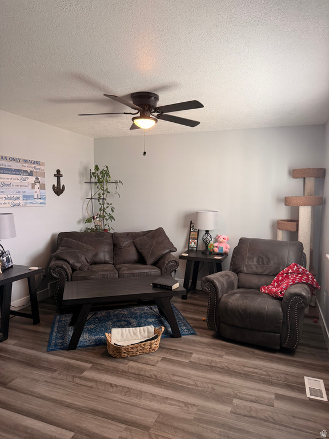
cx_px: 164
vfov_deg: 71.6
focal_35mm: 24
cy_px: 220
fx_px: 304
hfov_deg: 56.8
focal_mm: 6.76
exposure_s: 1/115
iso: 200
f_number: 1.78
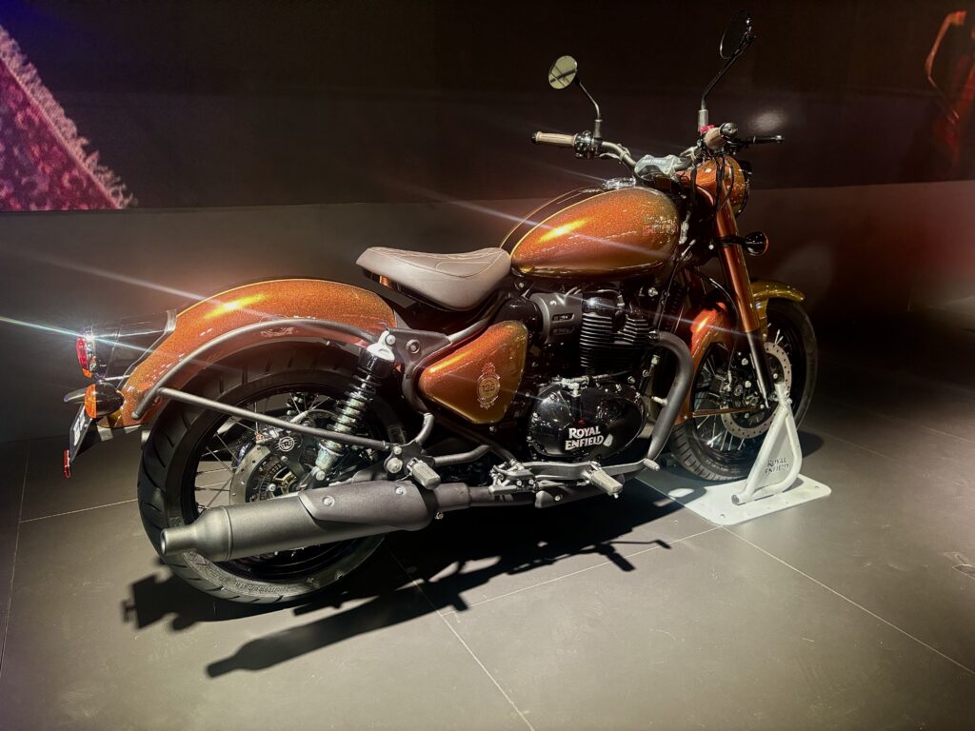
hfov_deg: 67.3
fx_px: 732
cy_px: 366
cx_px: 488
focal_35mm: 26
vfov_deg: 53.1
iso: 250
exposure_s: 1/60
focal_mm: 5.96
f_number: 1.6
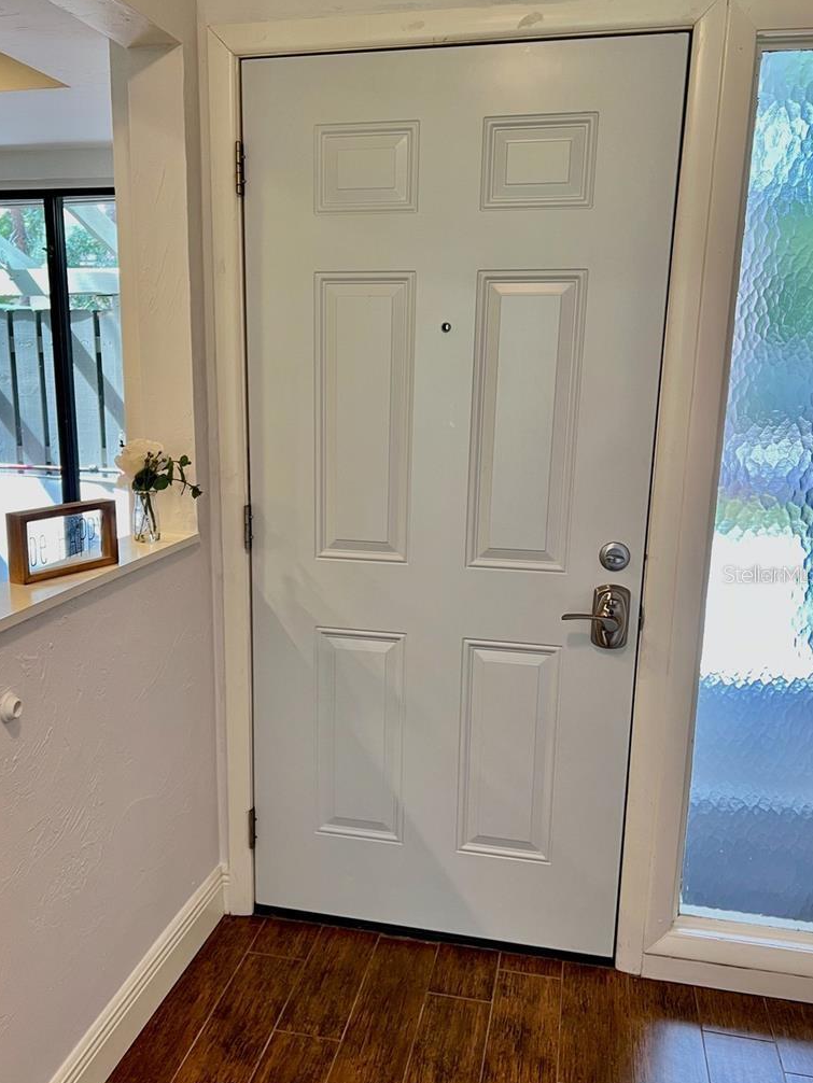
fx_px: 970
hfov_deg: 45.3
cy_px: 574
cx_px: 340
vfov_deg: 58.3
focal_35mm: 31
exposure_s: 1/60
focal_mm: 5.7
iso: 160
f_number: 1.5
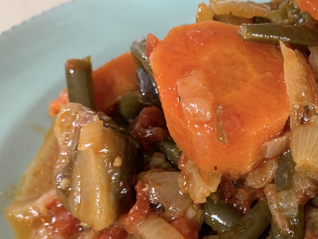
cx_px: 254
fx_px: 459
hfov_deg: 36.9
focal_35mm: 50
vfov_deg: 28.5
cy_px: 189
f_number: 1.8
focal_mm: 4.25
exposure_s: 1/60
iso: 250
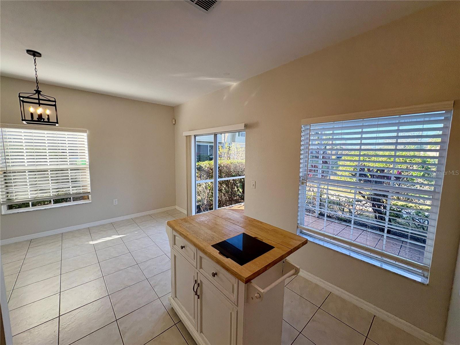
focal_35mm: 14
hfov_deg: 102.1
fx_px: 186
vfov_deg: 85.7
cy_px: 172
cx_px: 230
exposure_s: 1/120
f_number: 2.2
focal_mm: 2.22
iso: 64
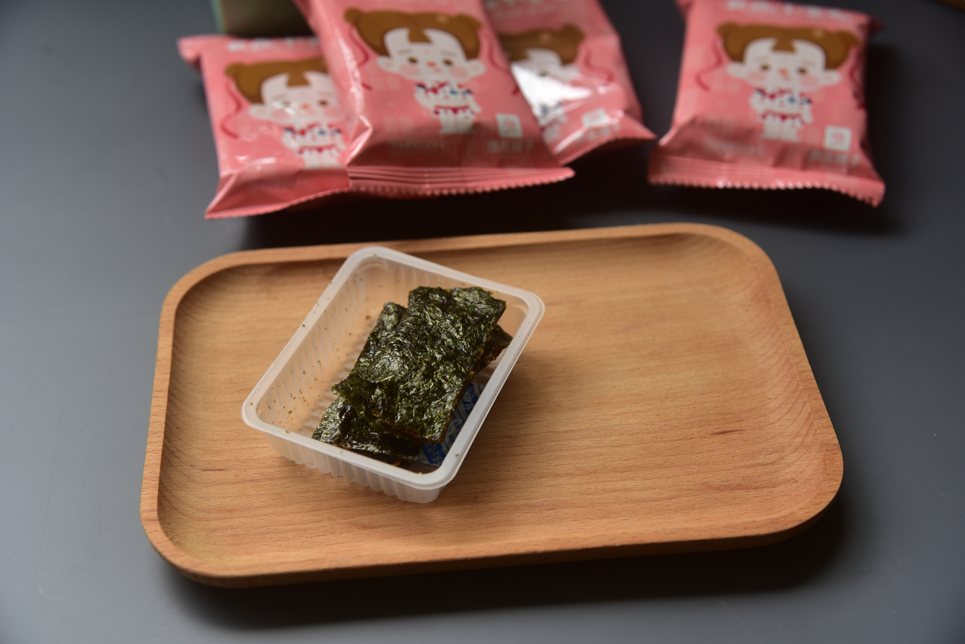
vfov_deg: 26.0
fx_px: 1394
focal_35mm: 52
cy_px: 322
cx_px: 482
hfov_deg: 38.2
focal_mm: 52
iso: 200
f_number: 4.5
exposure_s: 1/60
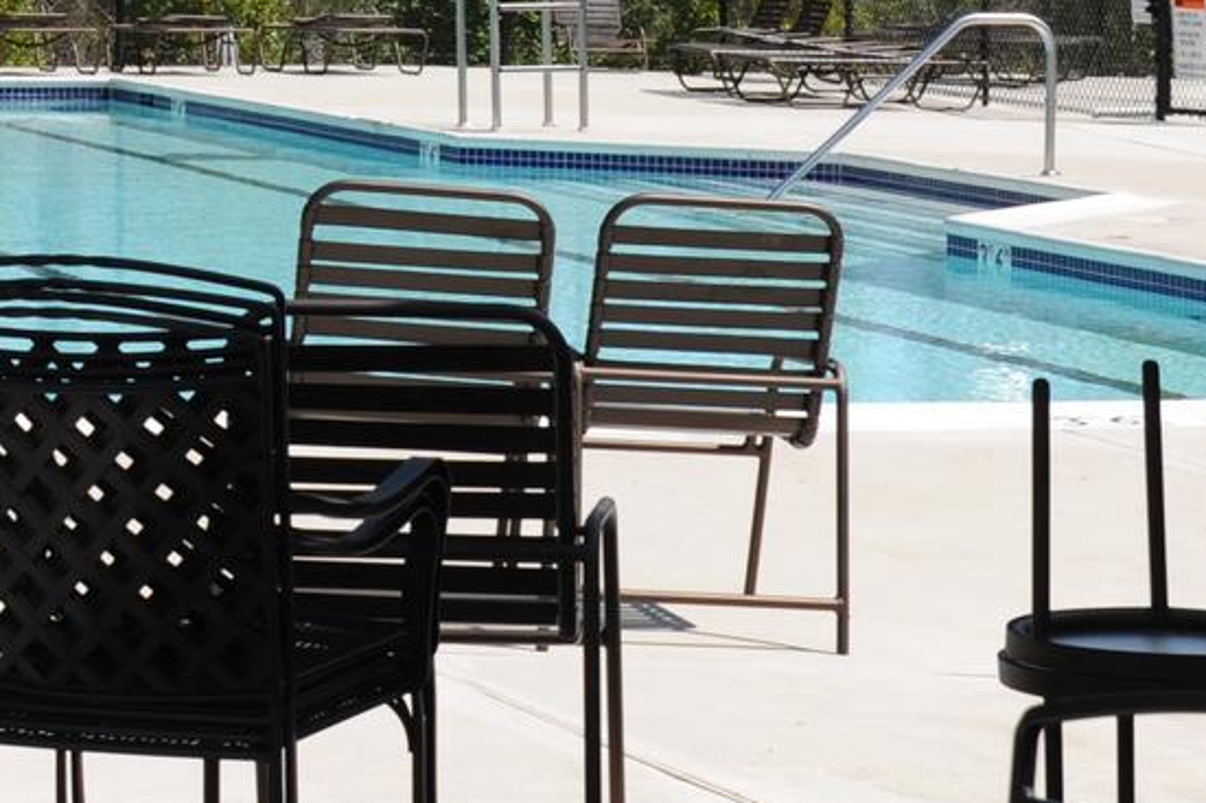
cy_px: -197
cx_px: -267
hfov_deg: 12.8
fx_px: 5224
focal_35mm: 156
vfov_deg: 8.7
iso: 200
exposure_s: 1/400
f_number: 10
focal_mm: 42
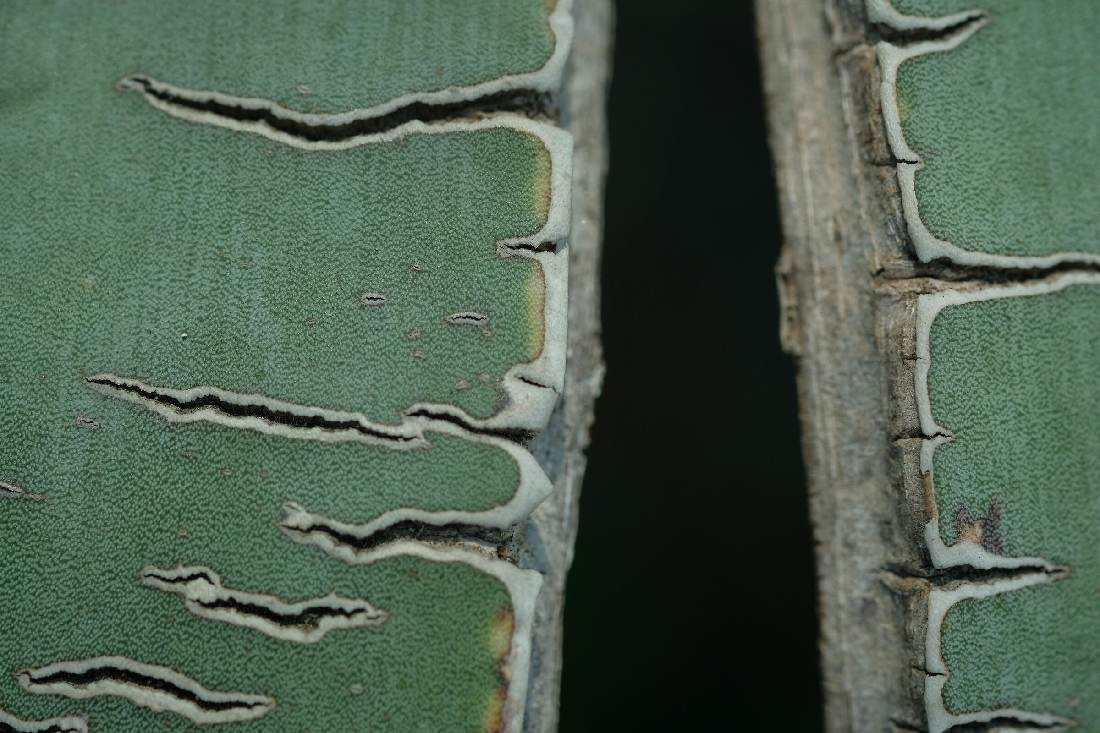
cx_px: 550
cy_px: 366
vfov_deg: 15.2
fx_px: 2750
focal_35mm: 90
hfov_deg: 22.6
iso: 200
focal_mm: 60
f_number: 4
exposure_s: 1/400
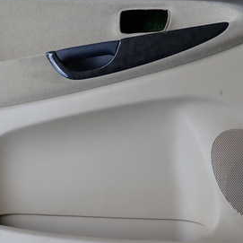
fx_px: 389
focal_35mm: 49
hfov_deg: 34.6
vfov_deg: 34.5
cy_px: 152
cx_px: 147
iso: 100
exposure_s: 1/160
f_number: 2.8
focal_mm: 4.5
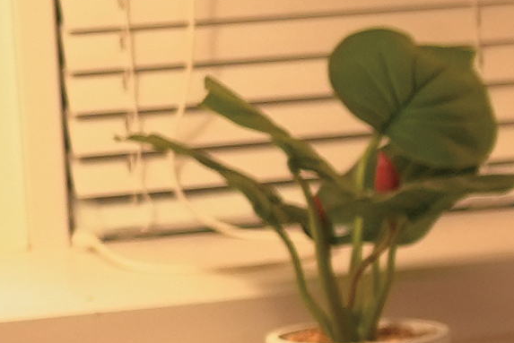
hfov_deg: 5.3
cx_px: 1733
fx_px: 5072
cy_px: 588
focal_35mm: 355
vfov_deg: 3.9
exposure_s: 1/100
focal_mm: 48
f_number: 4
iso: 1250
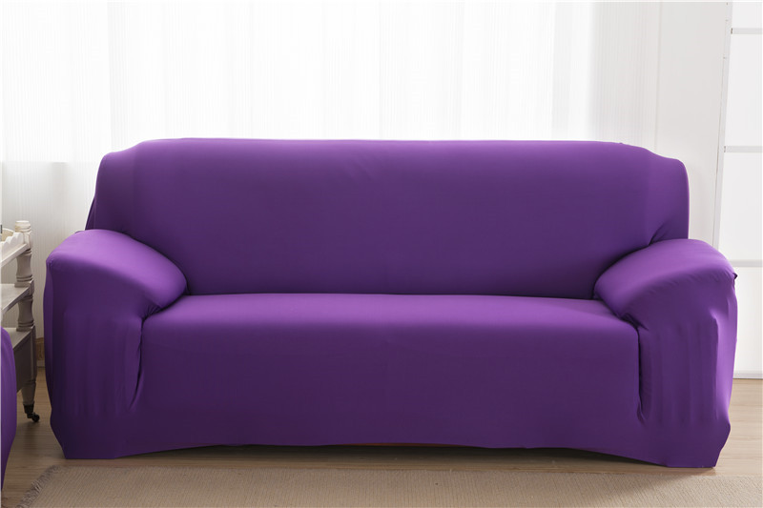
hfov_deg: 28.8
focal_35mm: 70
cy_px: 254
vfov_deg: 19.4
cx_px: 382
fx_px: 1483
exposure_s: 1/125
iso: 125
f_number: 11
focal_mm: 70
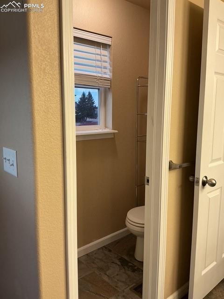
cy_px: 150
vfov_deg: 61.7
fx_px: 250
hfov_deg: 48.2
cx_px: 112
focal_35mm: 29
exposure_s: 1/50
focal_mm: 3
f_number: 1.8
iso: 64
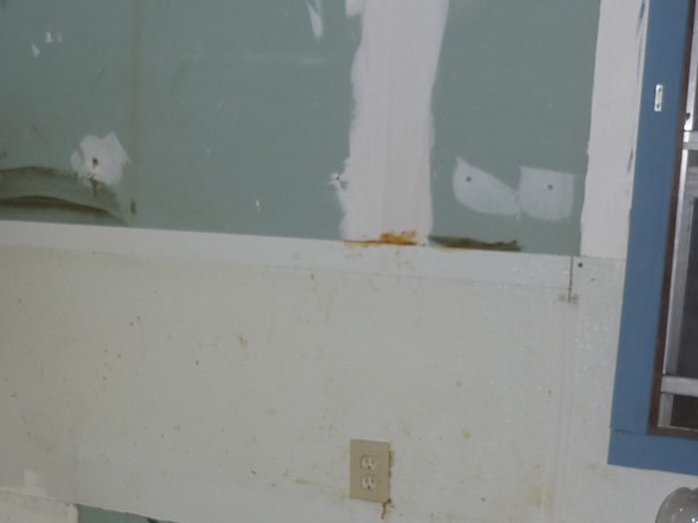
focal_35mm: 61
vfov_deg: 23.9
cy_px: 362
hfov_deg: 30.9
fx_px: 1229
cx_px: 135
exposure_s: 1/30
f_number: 2.8
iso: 100
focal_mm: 5.5
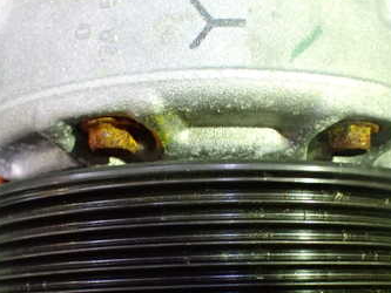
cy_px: 229
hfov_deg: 35.5
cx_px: 215
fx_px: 610
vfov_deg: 26.6
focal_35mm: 54
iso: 800
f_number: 2.3
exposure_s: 1/30
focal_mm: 5.4
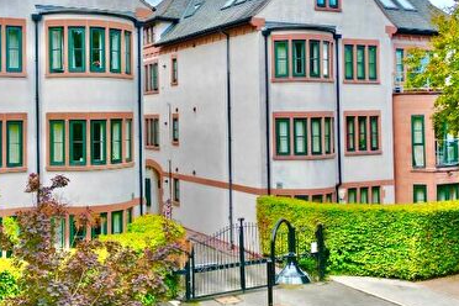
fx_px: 599
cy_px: 102
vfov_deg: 28.5
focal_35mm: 47
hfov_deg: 41.7
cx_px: 184
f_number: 1.7
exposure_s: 1/1250
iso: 100
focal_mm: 6.72
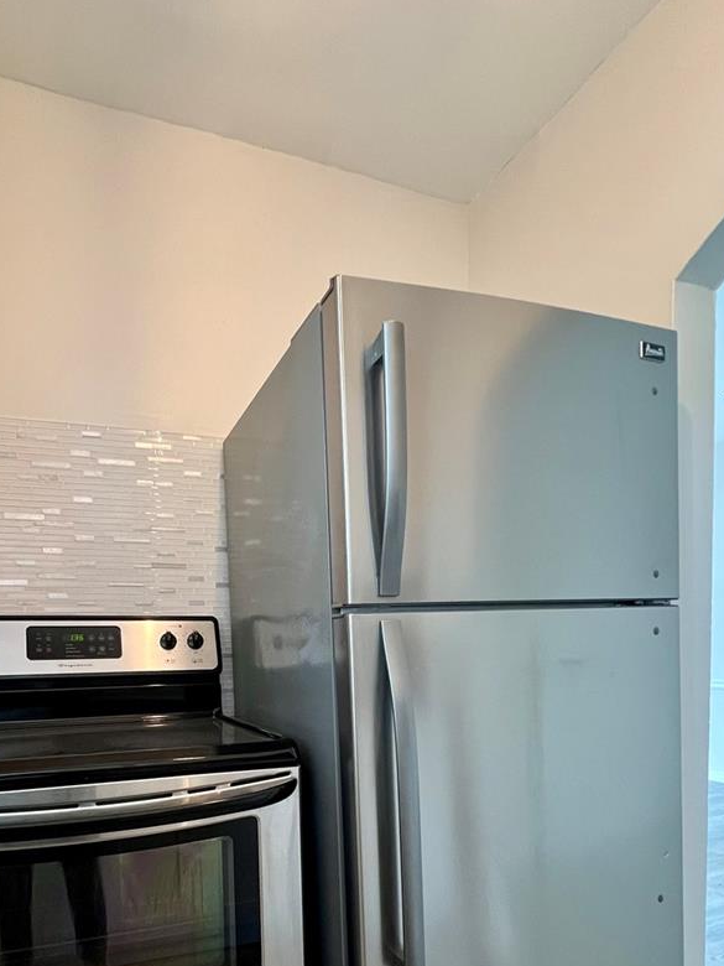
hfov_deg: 64.9
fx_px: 558
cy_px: 677
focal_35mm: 20
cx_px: 265
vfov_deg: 77.9
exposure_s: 1/60
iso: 400
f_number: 1.8
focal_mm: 1.57
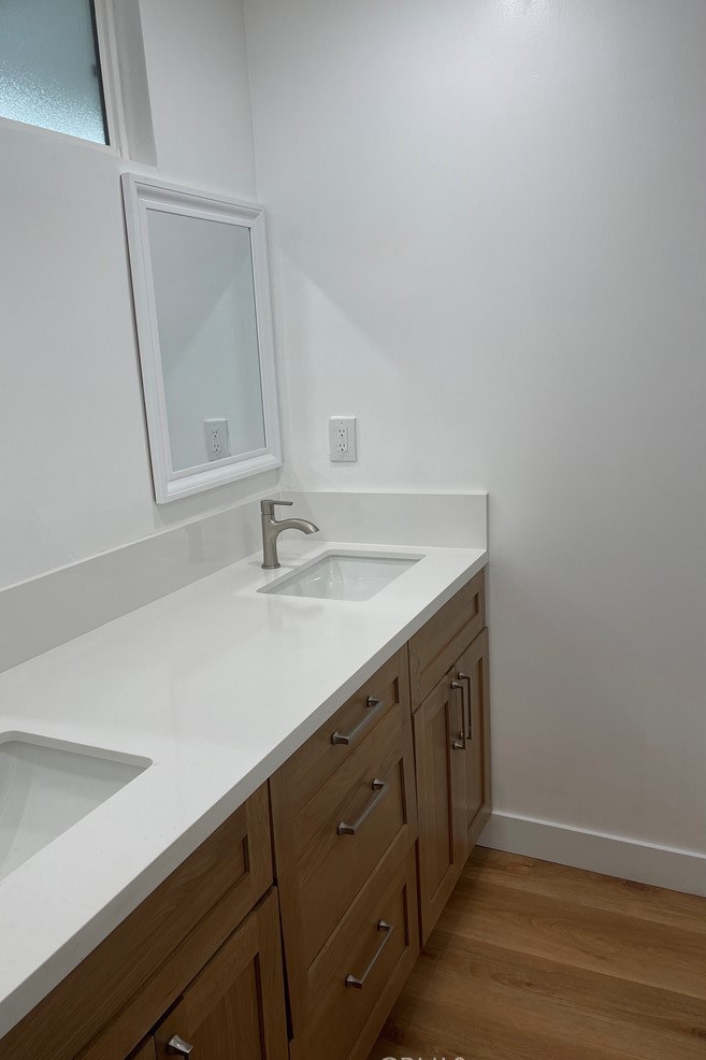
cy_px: 532
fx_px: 794
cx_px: 301
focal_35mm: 27
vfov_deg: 67.4
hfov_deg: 47.8
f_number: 1.6
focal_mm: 5.1
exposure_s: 1/120
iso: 40
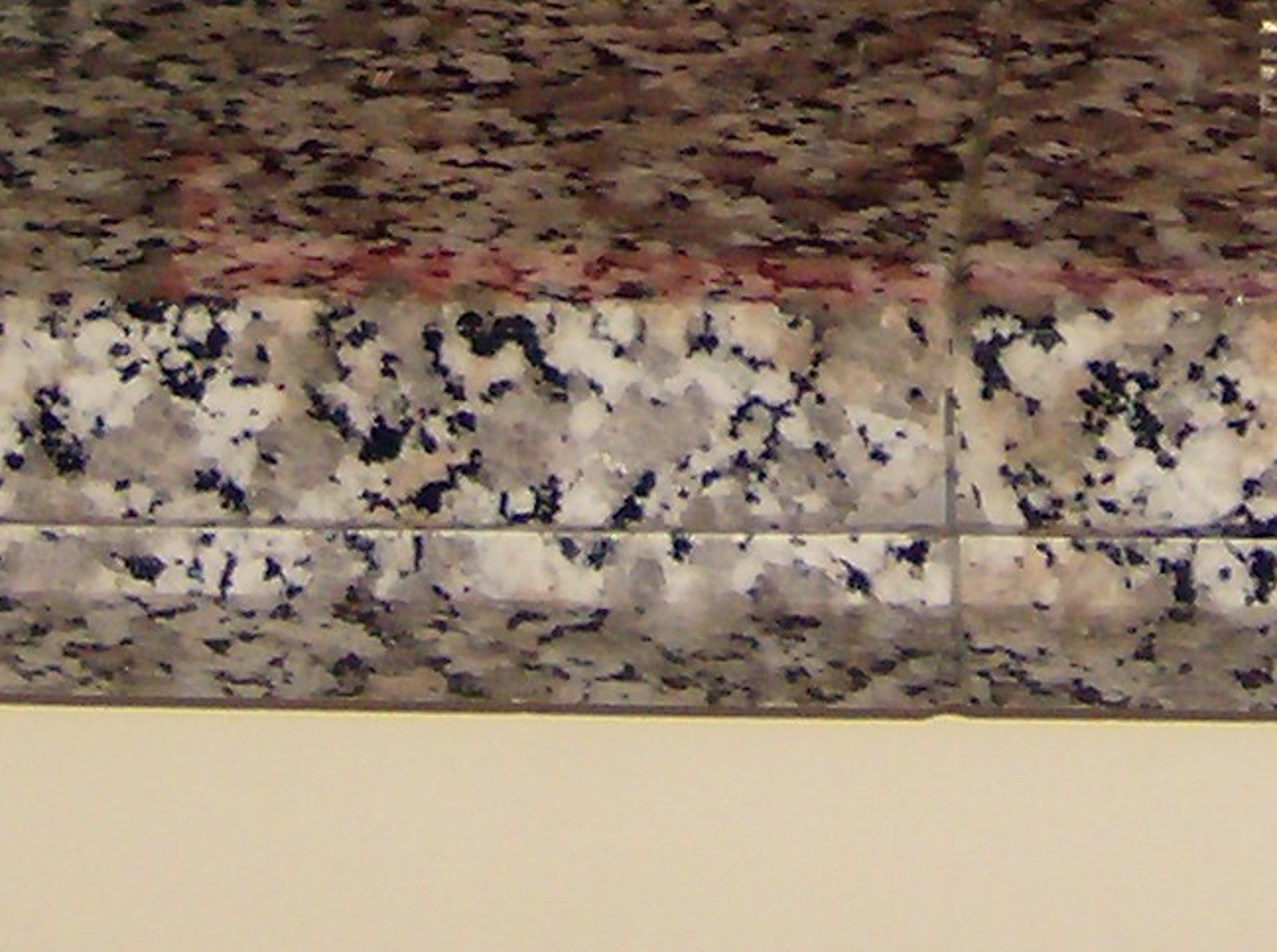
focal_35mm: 183
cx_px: 979
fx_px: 6736
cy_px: -753
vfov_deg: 7.8
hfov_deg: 10.8
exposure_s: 1/74
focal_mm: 7.7
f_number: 3.1
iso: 200
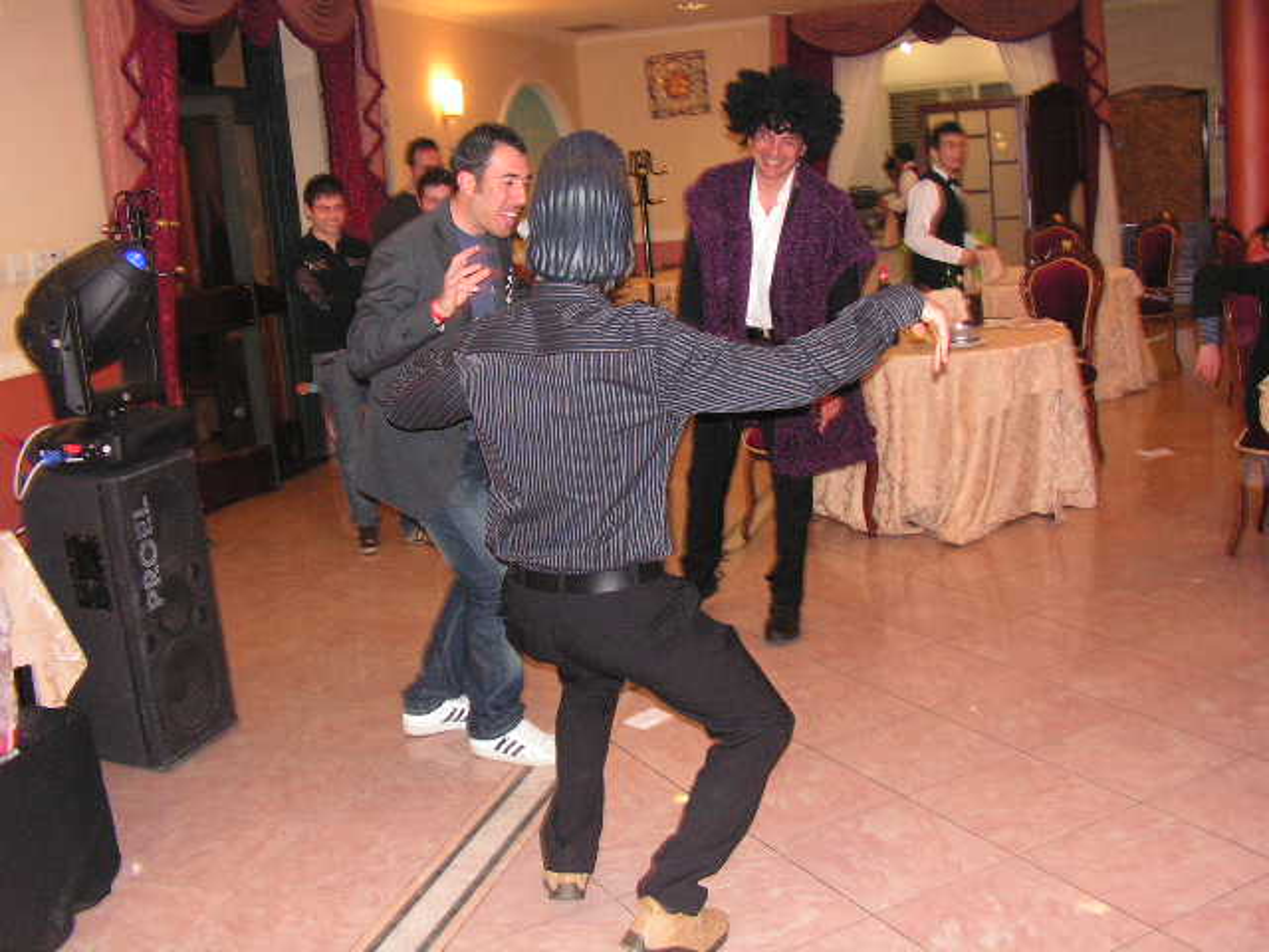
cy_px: 476
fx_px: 1320
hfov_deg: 51.4
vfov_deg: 39.7
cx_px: 634
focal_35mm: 36
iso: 200
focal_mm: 6
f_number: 3.2
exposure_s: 1/40
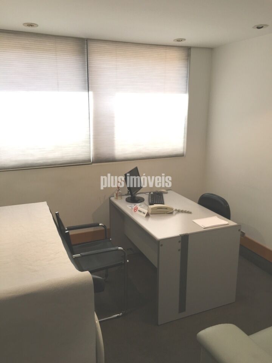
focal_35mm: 29
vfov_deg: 61.7
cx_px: 136
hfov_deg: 48.2
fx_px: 304
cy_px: 182
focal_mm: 4.15
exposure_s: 1/40
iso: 25
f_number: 2.2
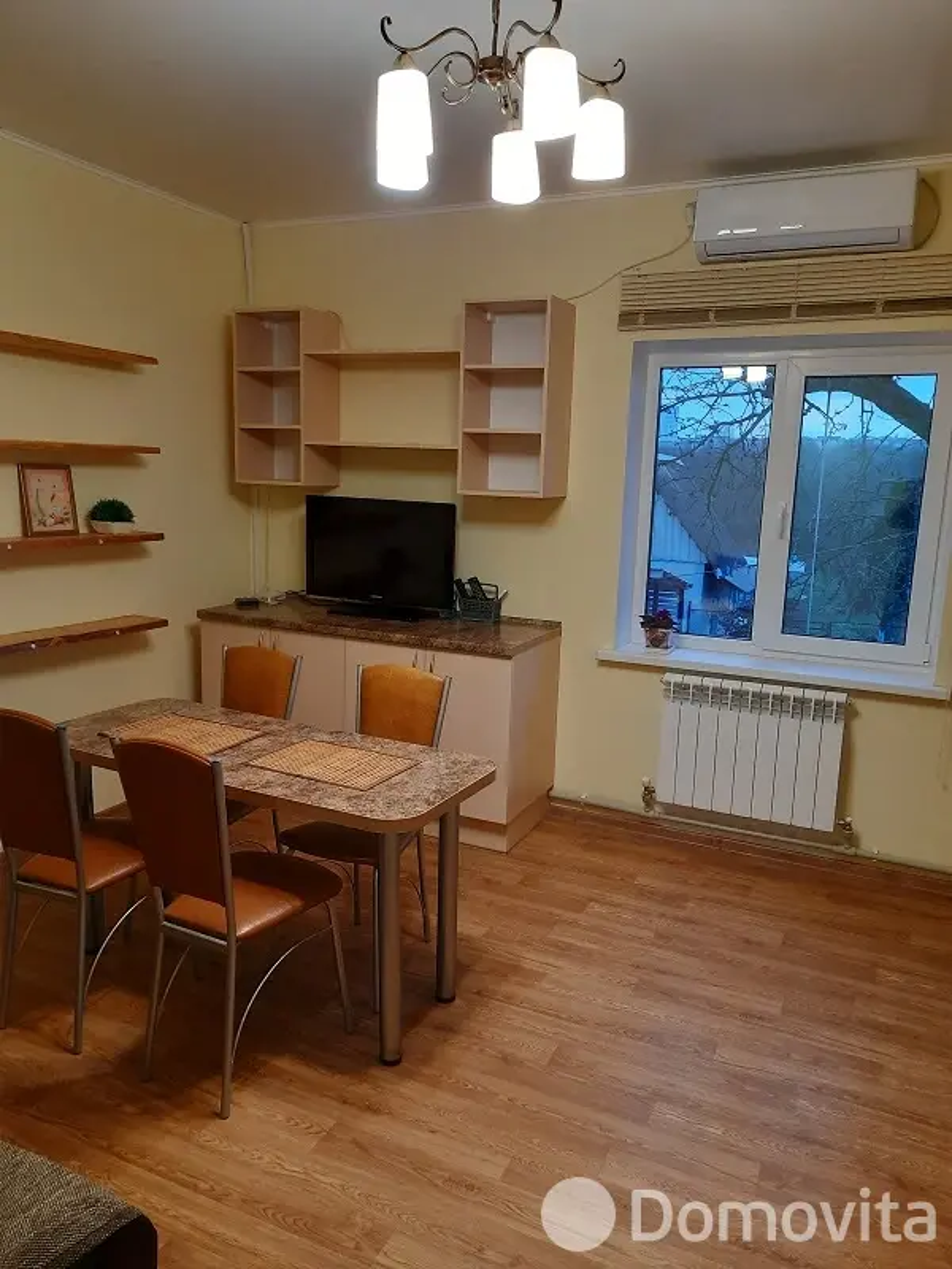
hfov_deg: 54.9
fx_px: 917
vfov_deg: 69.4
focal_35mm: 25
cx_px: 476
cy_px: 634
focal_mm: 4.6
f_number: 2
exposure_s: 1/50
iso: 125
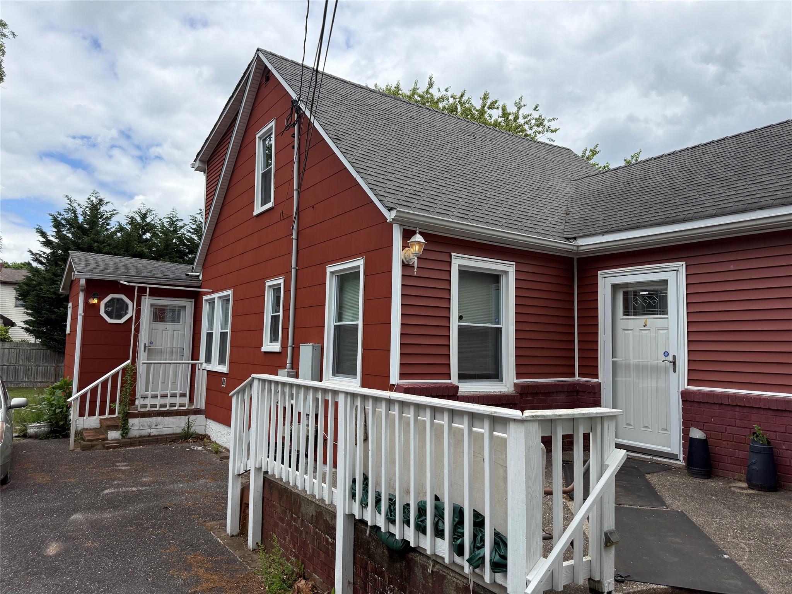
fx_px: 549
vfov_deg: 56.8
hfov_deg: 71.6
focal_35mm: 24
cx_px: 396
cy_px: 297
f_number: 1.78
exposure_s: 1/3145
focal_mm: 6.76
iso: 100
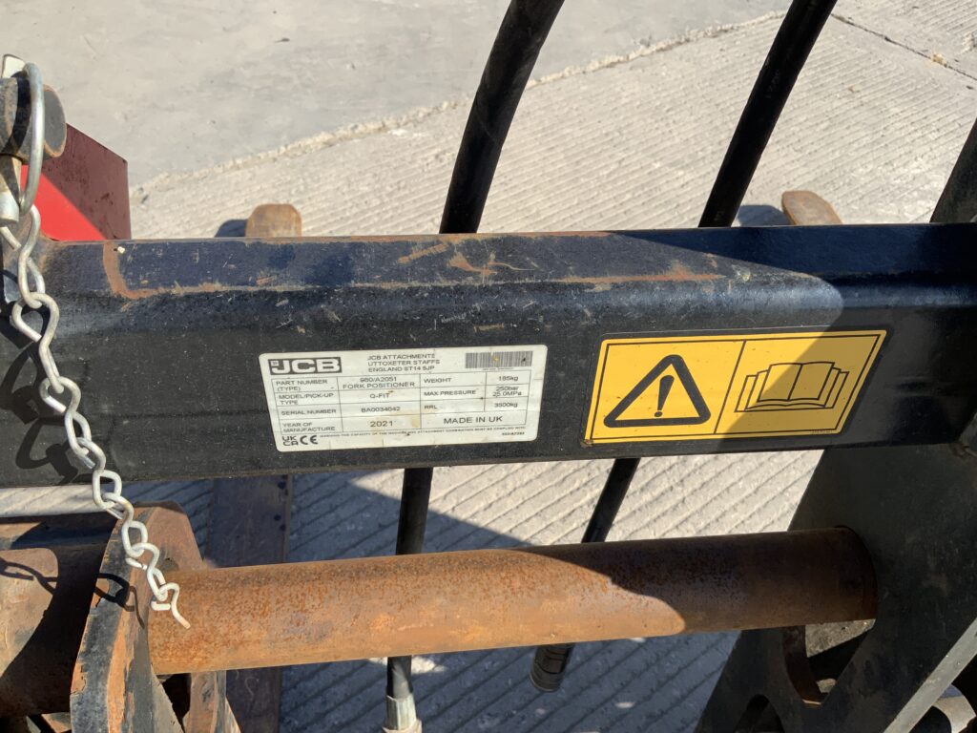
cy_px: 366
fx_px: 818
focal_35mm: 29
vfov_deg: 48.2
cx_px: 488
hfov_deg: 61.7
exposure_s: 1/1121
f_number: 1.8
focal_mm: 3
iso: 16
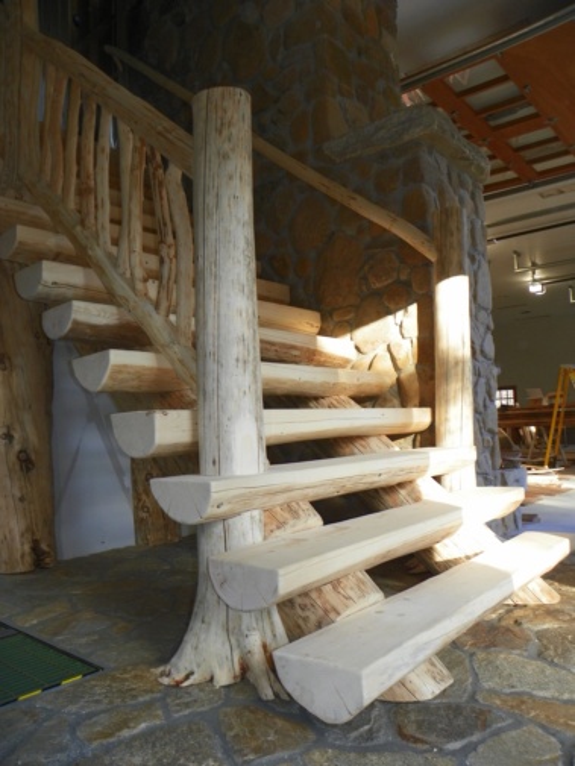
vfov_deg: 67.3
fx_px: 576
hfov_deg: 53.1
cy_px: 383
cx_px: 288
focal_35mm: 26
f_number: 2.8
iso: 64
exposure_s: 1/30
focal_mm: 4.6
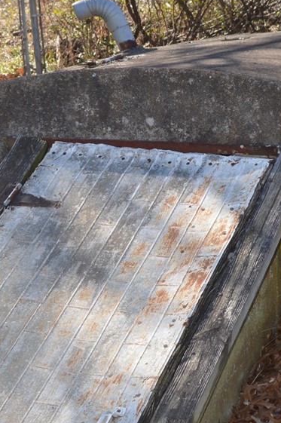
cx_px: 172
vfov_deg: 20.8
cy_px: 190
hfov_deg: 13.9
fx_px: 1149
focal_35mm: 98
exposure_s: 1/200
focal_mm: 18
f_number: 5.6
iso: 100
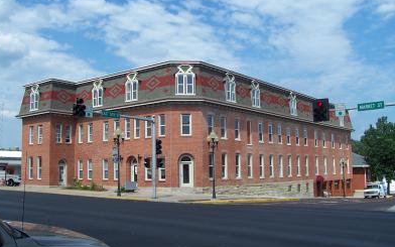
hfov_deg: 49.3
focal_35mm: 40
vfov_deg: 32.0
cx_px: 194
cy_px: 112
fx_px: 431
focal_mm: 5.6
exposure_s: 1/750
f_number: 5.6
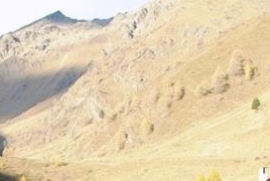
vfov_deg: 11.6
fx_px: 848
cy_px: 284
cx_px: 35
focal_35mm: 113
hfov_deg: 17.8
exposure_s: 1/180
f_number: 6.7
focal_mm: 20
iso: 200
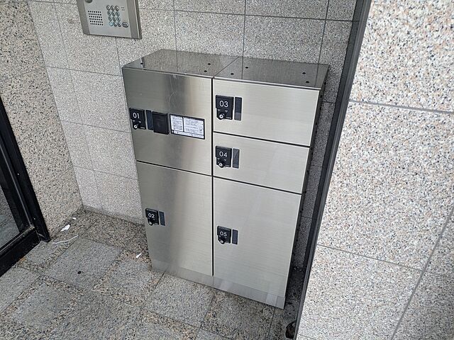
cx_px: 227
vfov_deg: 54.9
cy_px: 170
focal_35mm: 25
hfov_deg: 69.4
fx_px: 328
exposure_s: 1/181
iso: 61
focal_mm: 5.43
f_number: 1.89
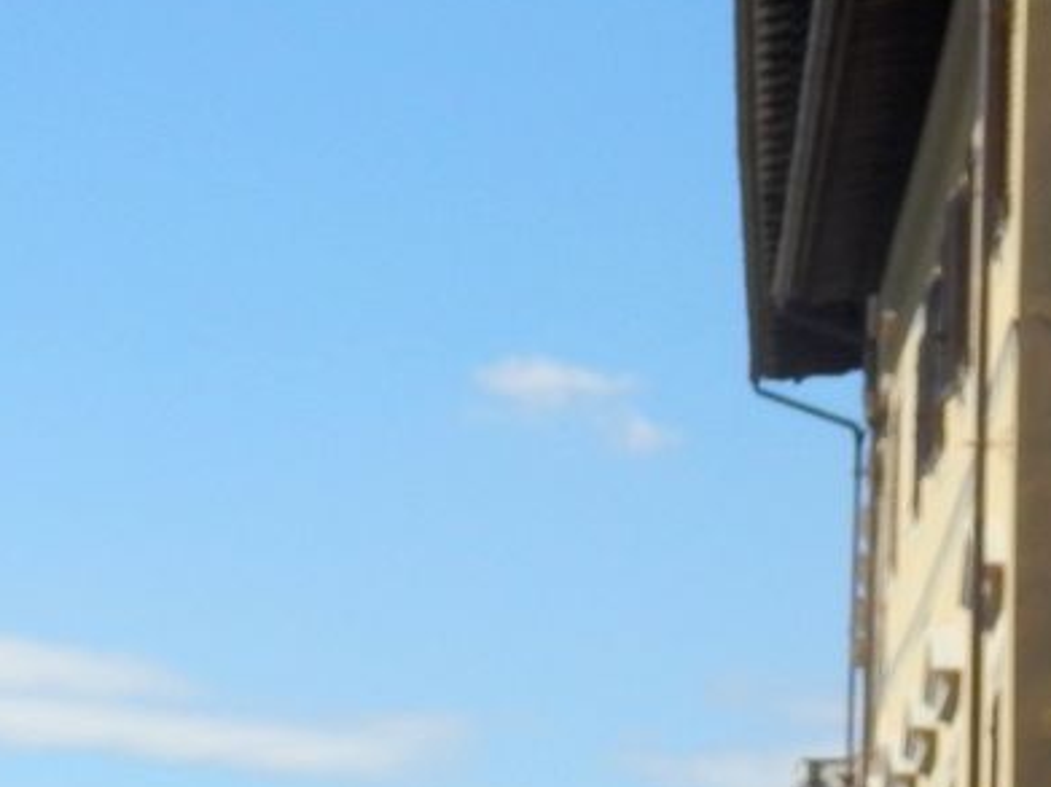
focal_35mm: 184
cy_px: 760
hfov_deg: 10.7
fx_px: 5585
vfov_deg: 8.0
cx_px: 231
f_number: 3.8
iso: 80
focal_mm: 8
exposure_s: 1/800
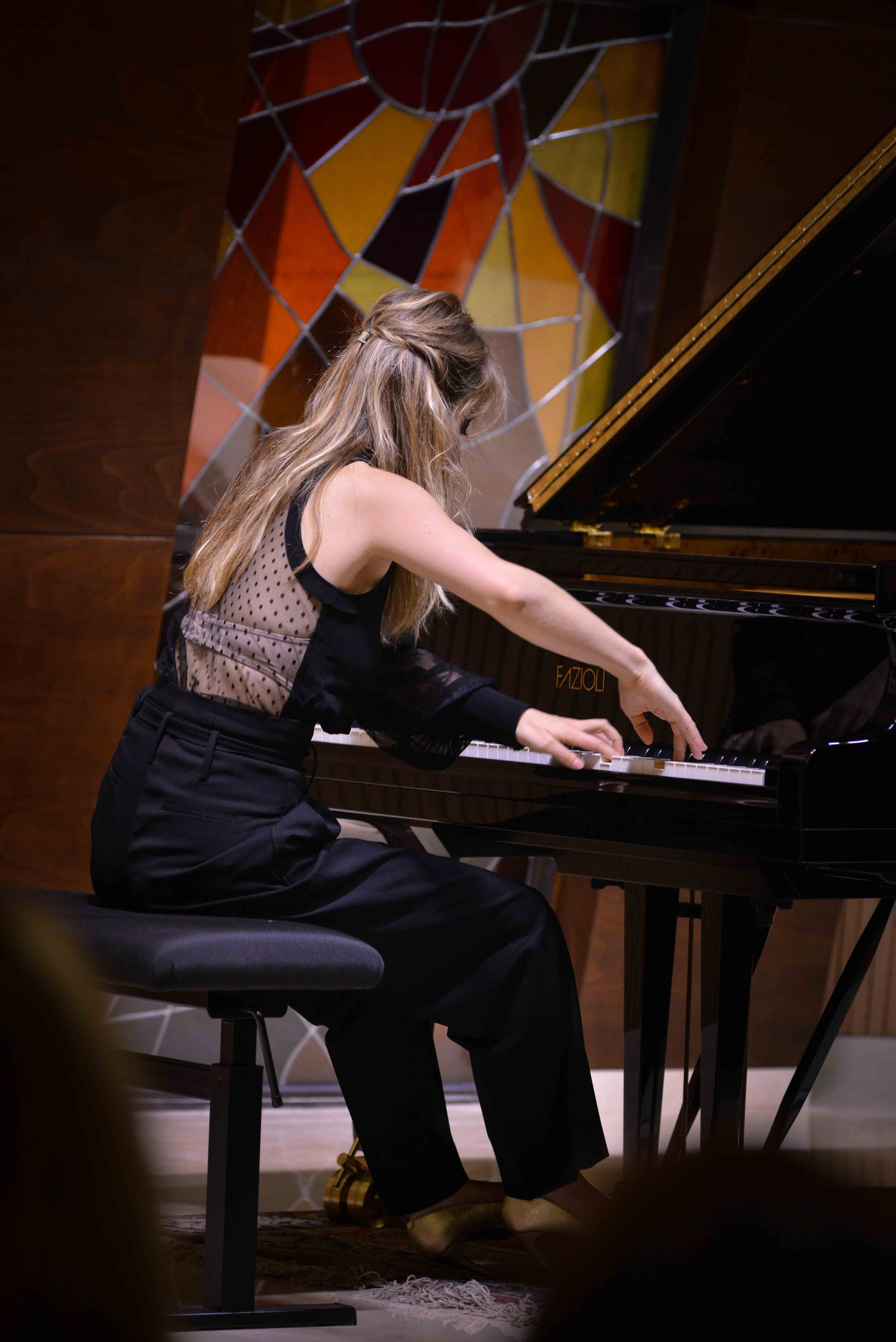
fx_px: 7460
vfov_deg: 10.3
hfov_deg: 6.9
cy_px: 671
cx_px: 448
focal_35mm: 200
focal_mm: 200
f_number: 3.2
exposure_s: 1/160
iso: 1600
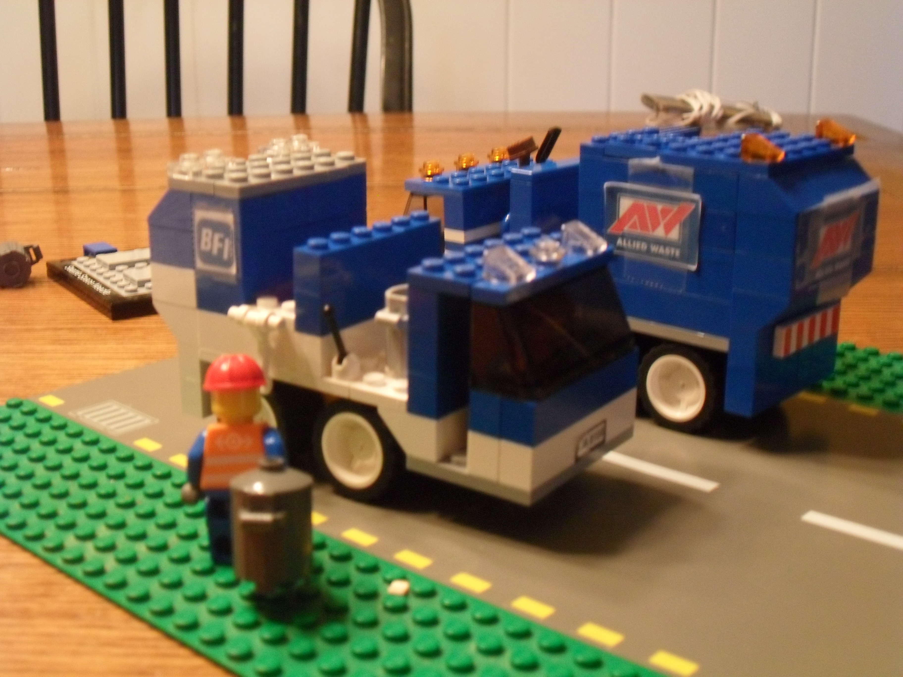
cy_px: 338
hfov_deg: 38.2
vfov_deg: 29.1
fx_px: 1304
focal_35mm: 50
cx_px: 452
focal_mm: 8.8
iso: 400
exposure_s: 1/15
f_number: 3.3
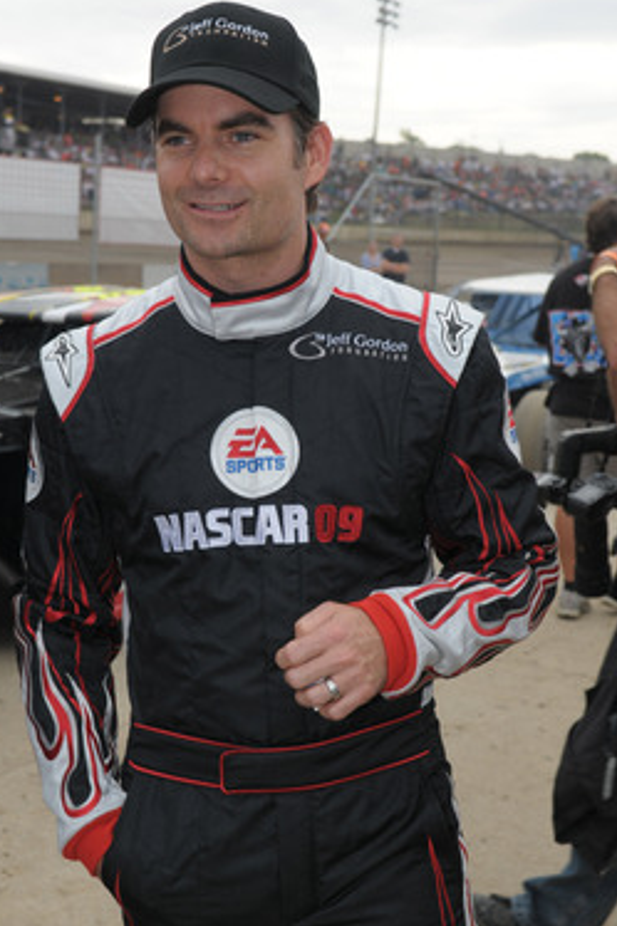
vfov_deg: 32.9
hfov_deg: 22.2
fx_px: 1570
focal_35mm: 61
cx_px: 292
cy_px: 478
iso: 200
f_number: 5.6
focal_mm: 38
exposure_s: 1/125
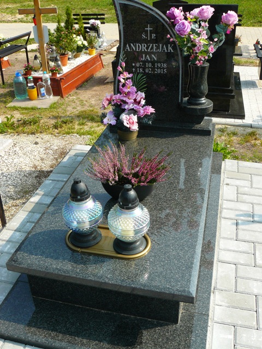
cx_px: 131
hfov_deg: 39.7
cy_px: 174
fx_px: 363
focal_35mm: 36
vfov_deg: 51.4
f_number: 5.6
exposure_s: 1/200
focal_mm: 6
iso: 100
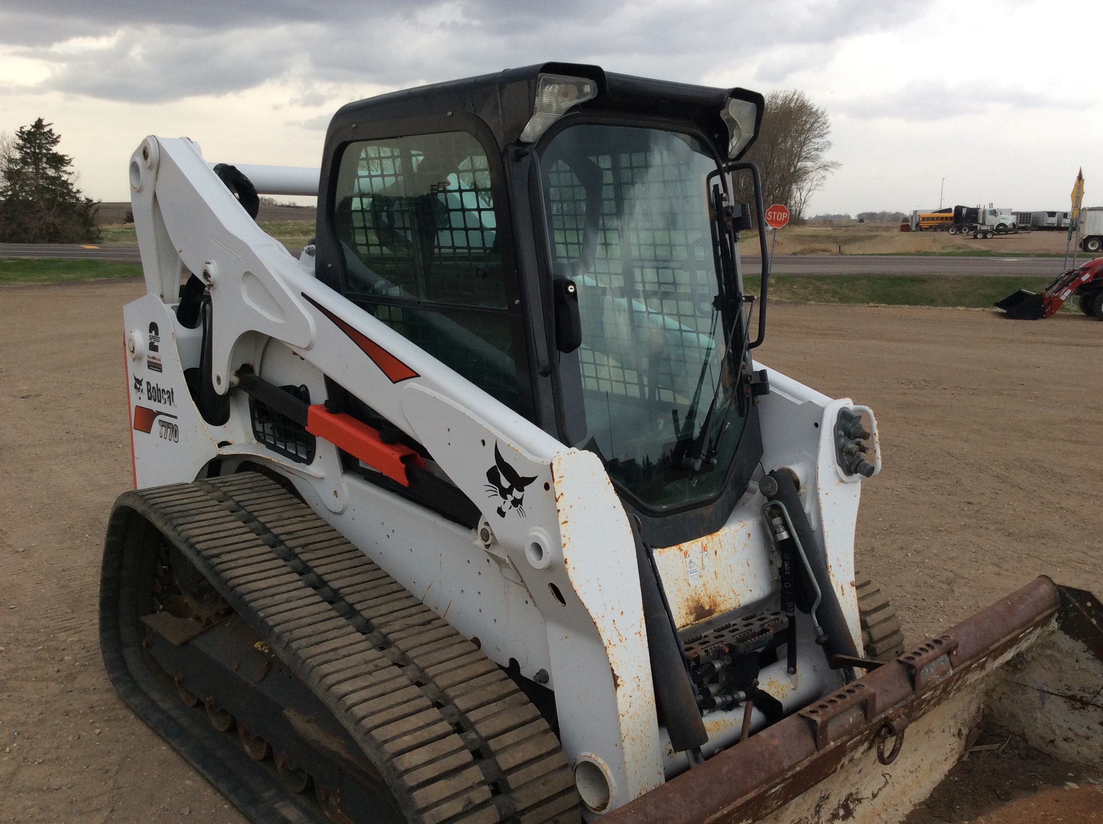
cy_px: 412
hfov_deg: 56.9
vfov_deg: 44.1
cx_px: 552
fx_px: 1018
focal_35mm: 32
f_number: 2.4
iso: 32
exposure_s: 1/539
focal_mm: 3.3
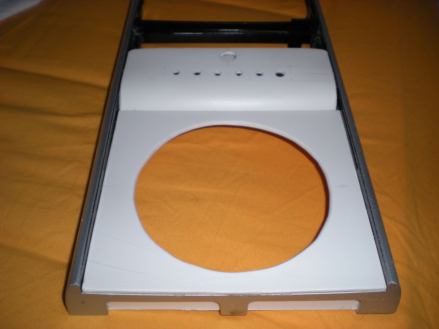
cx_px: 220
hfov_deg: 49.0
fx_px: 482
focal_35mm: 38
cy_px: 164
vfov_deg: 37.7
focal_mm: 6.3
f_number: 3.1
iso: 64
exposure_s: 1/60
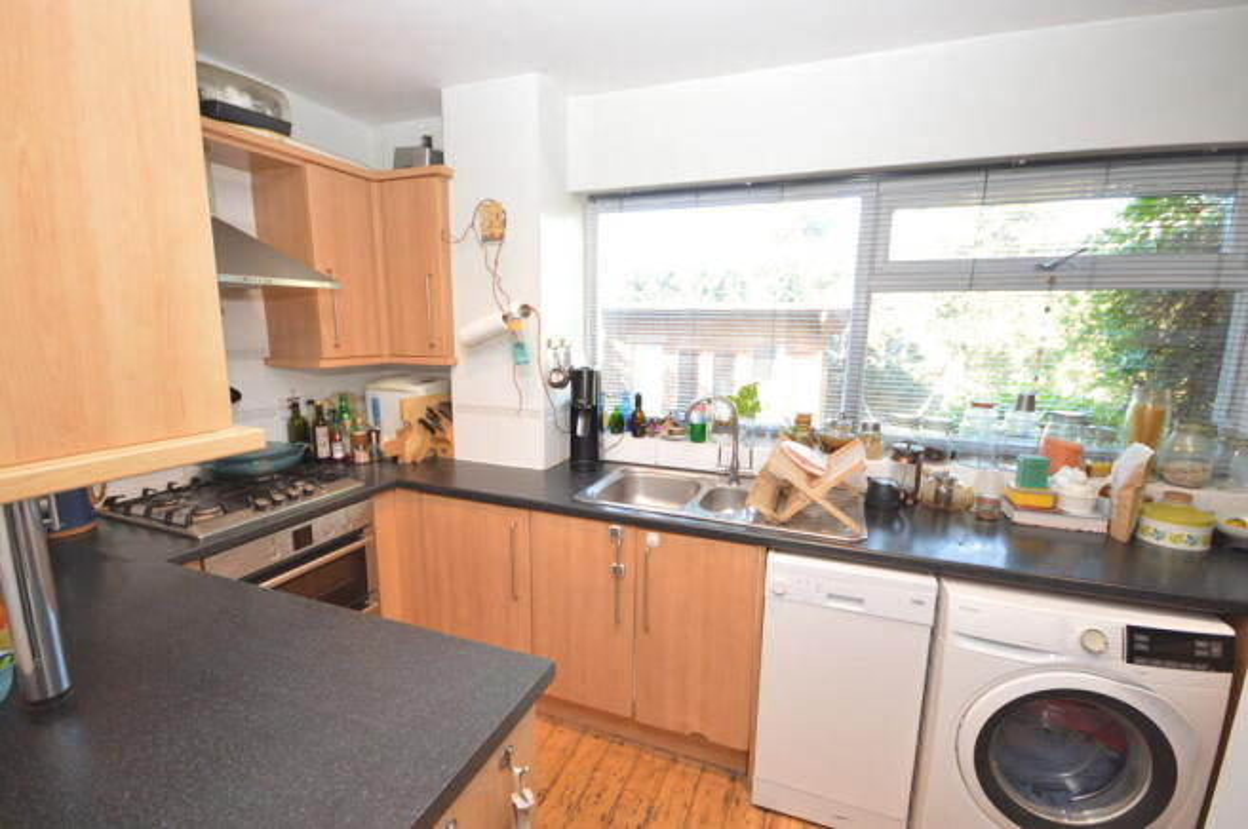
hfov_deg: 100.4
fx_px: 519
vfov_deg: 77.2
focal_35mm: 15
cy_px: 414
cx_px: 624
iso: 1000
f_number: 4
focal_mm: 10
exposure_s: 1/60
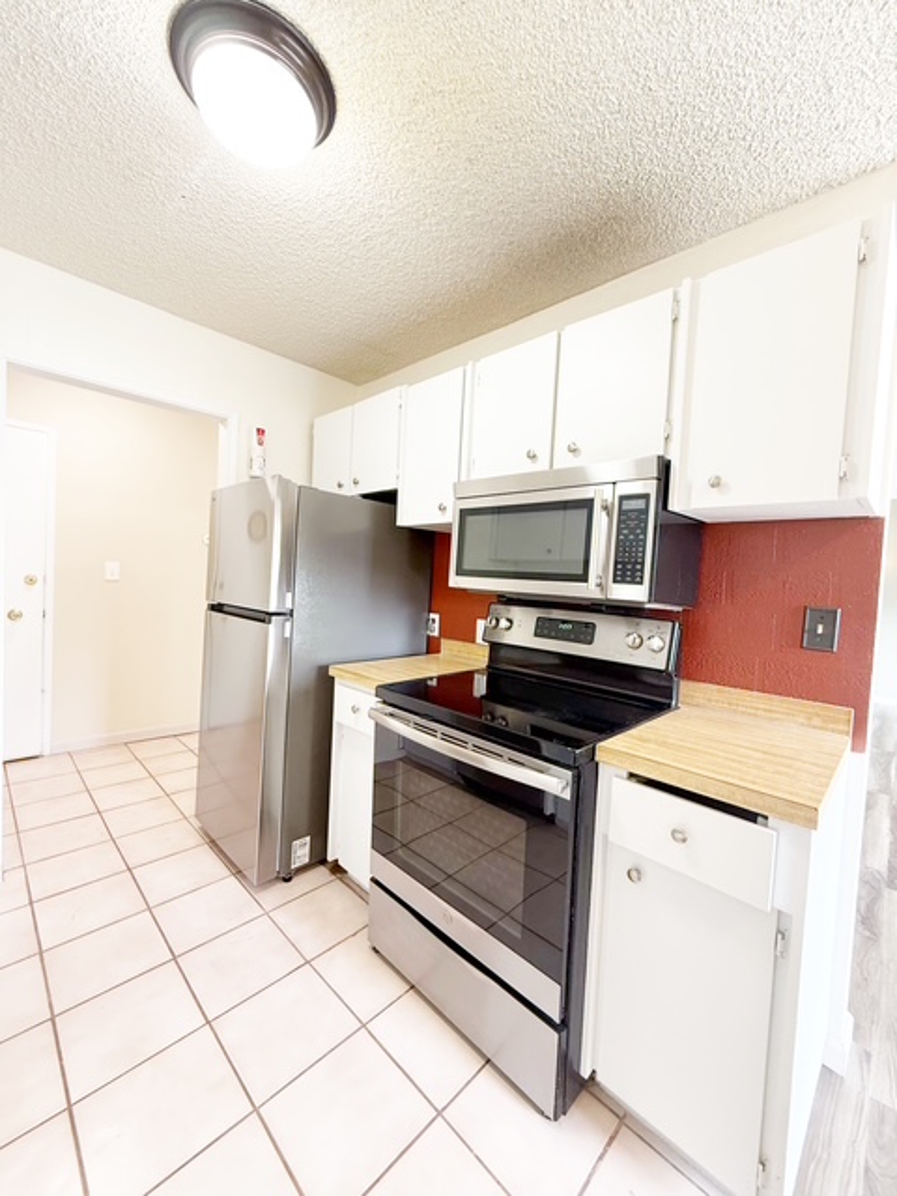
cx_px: 448
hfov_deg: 85.7
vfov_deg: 102.1
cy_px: 598
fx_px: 484
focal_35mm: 14
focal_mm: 2.22
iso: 200
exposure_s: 1/60
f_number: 2.2
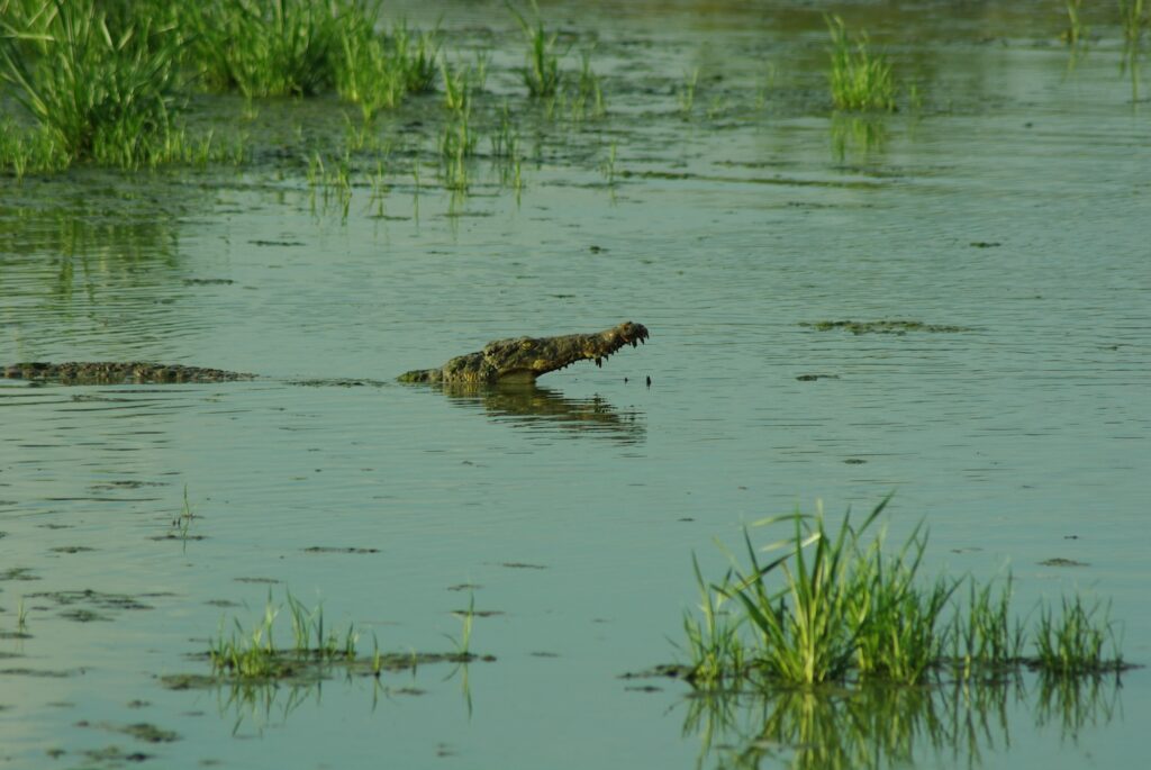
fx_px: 14402
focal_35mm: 450
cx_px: 576
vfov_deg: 3.1
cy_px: 385
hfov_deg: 4.6
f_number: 8
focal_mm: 300
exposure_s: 1/250
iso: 100
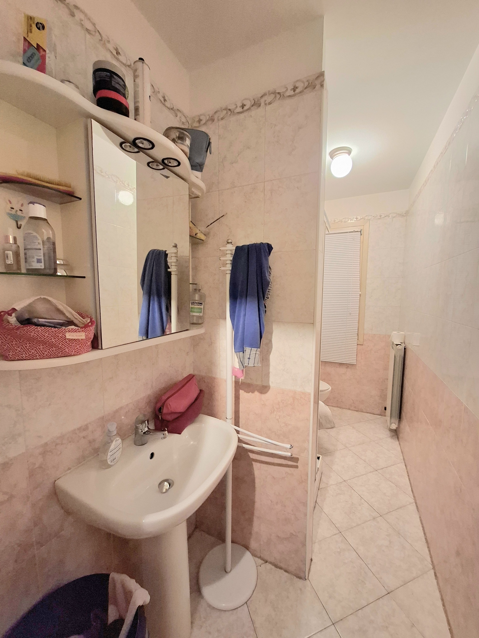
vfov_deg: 106.2
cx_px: 240
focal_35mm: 13
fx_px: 240
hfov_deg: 89.9
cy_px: 319
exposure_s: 1/24
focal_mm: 1.74
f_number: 2.2
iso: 250
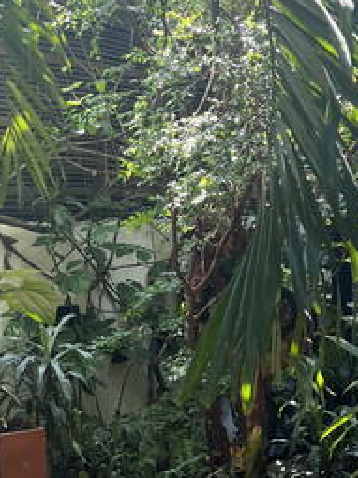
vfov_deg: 26.8
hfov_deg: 21.5
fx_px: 938
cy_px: 495
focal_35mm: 68
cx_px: 249
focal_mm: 5.1
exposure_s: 1/121
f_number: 1.6
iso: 80
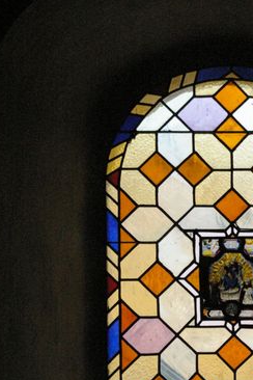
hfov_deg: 8.7
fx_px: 1665
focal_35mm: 158
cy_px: 305
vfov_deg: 12.9
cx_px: 230
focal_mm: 55
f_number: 11
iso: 3200
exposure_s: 1/500
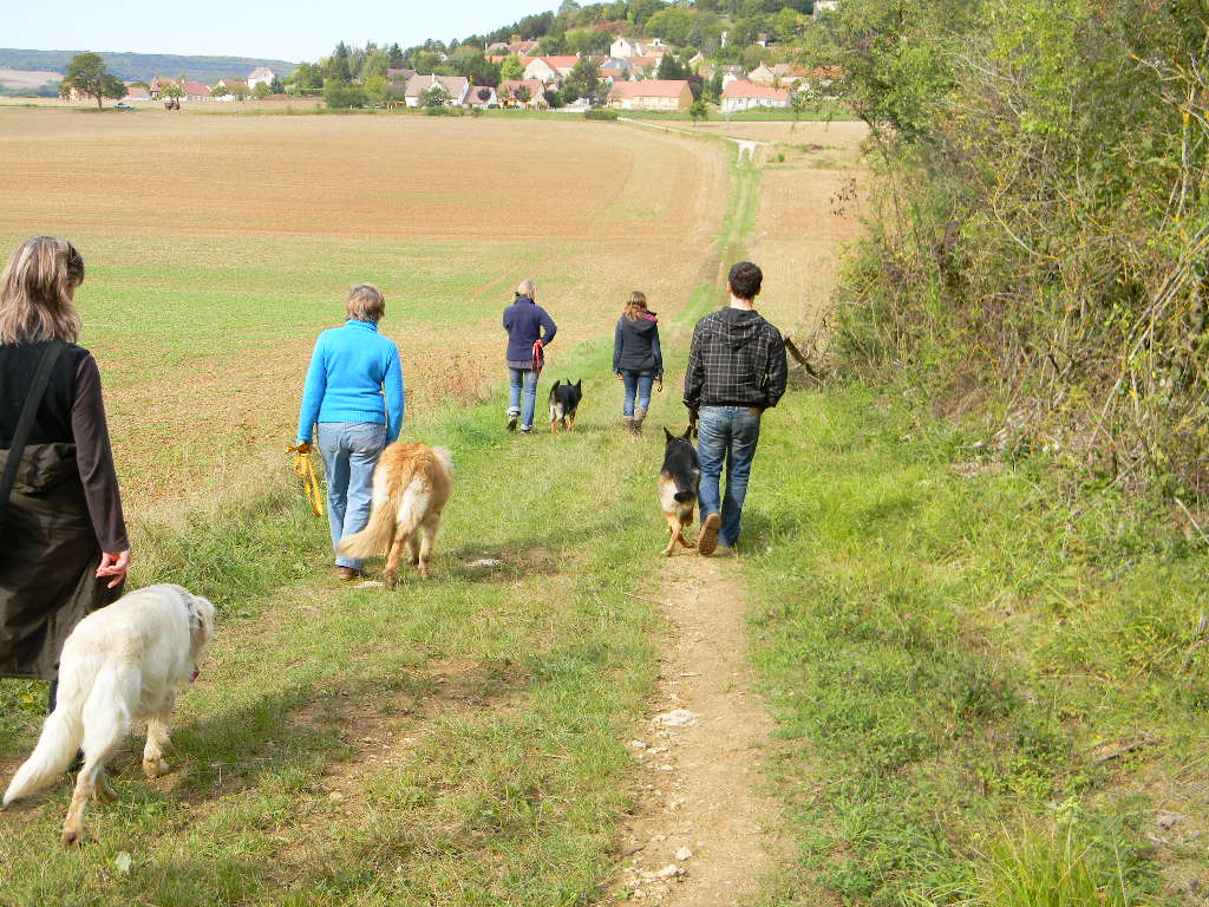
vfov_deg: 35.1
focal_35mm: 41
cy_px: 454
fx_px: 1432
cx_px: 604
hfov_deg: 45.8
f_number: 3.8
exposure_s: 1/299
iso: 80
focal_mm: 7.3
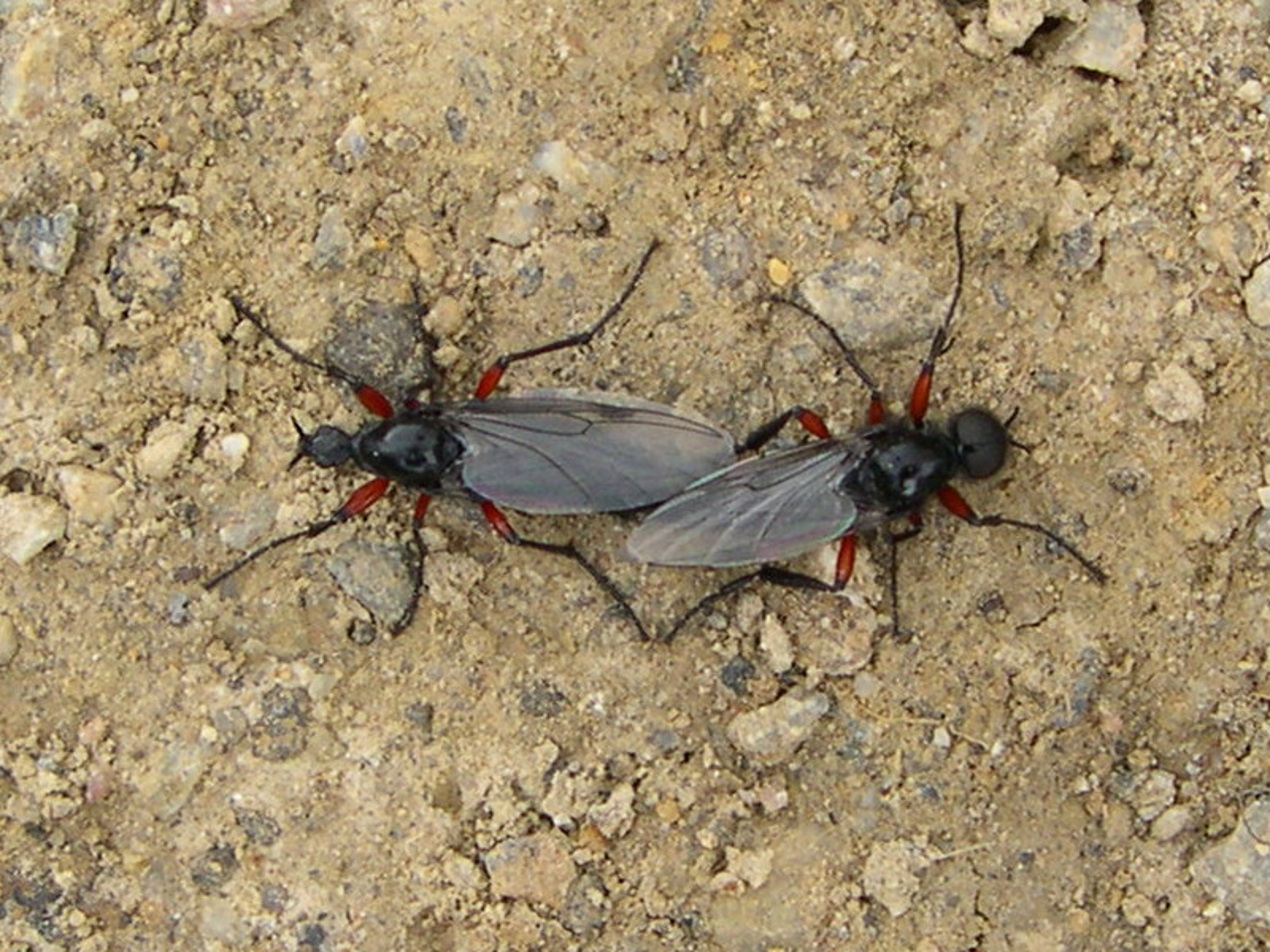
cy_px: 476
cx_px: 635
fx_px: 1394
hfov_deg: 49.0
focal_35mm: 38
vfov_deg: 37.7
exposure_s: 1/270
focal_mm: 8
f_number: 2.8
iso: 100
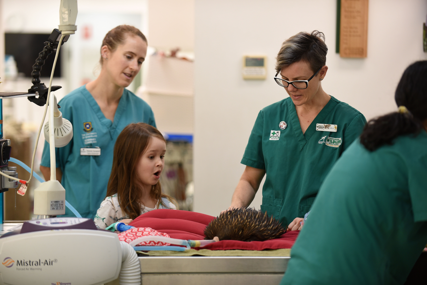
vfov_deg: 9.8
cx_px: 214
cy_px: 142
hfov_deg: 14.6
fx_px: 1661
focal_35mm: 140
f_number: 2.8
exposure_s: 1/250
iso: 1000
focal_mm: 140
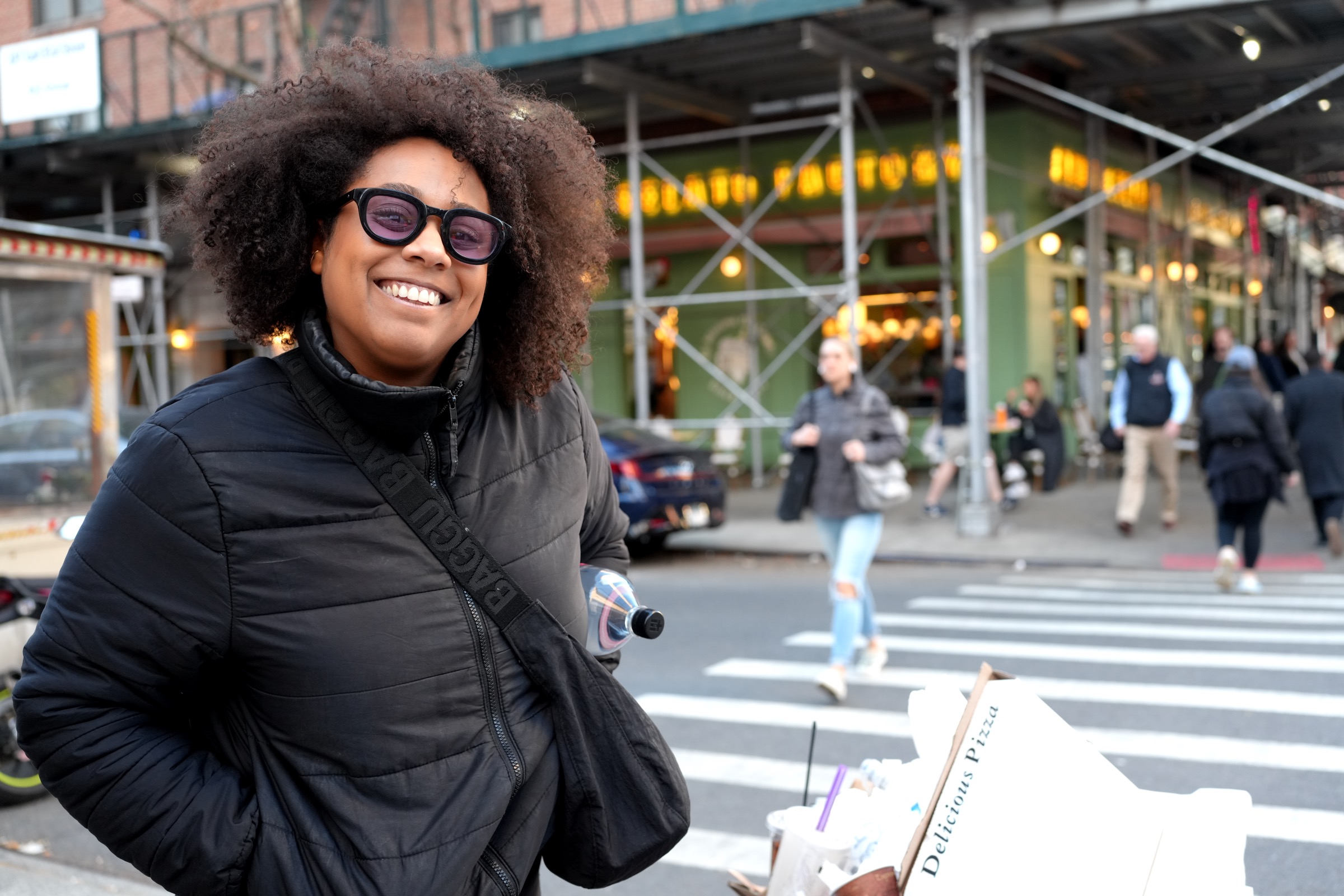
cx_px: 672
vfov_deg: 33.4
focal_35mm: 40
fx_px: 1493
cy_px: 448
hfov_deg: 48.5
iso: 640
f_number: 4
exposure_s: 1/160
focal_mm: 40
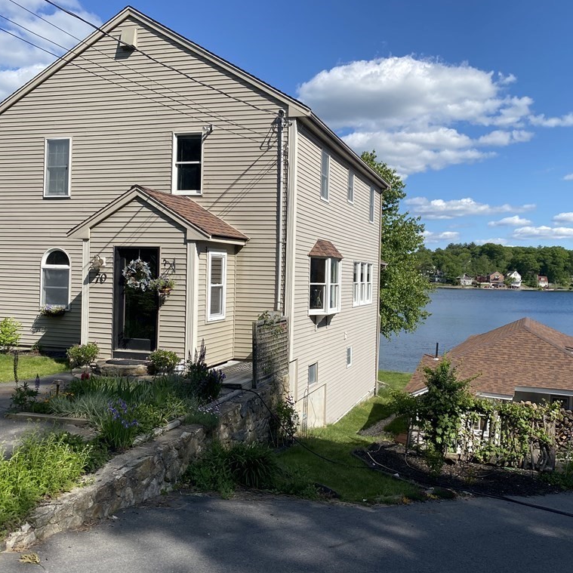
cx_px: 331
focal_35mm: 31
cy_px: 284
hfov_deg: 52.3
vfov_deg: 52.5
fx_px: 581
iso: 32
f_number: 1.8
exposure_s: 1/3610
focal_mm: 4.25
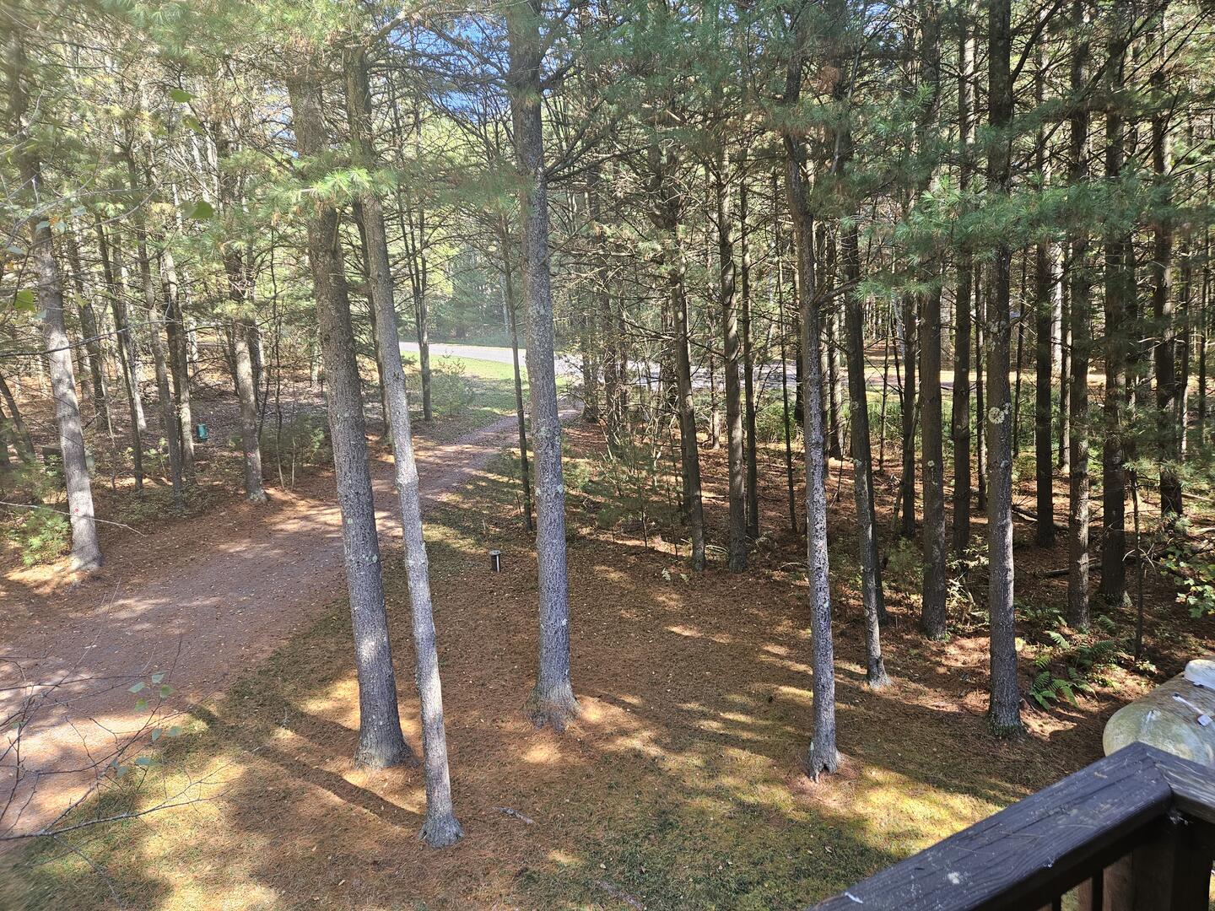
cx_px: 608
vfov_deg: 58.9
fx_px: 807
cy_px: 456
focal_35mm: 23
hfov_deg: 73.9
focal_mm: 5.4
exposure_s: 1/207
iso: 125
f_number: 1.8
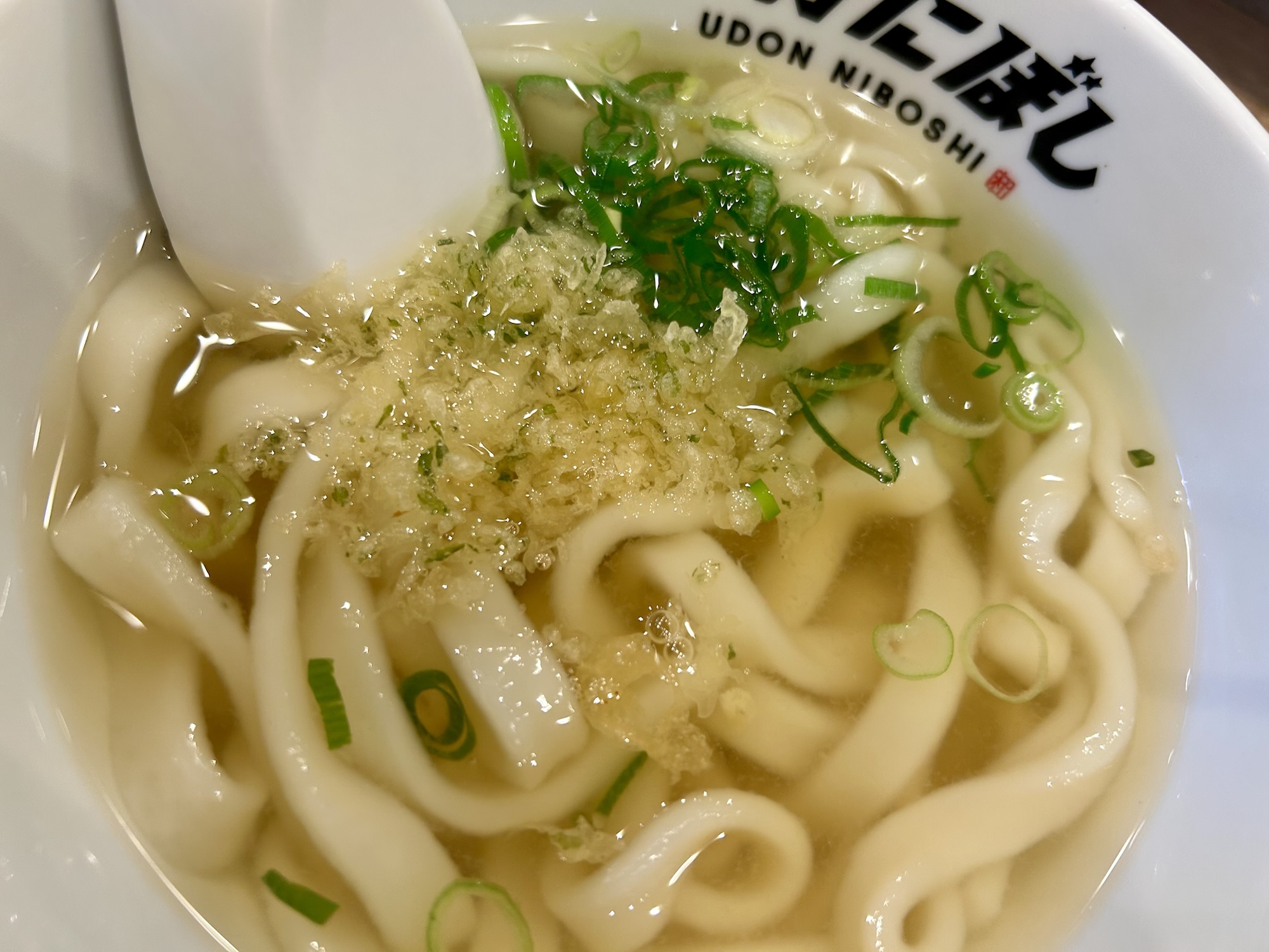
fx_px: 953
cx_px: 634
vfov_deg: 53.1
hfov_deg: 67.3
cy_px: 476
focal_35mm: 26
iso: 80
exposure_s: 1/100
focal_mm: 5.7
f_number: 1.5
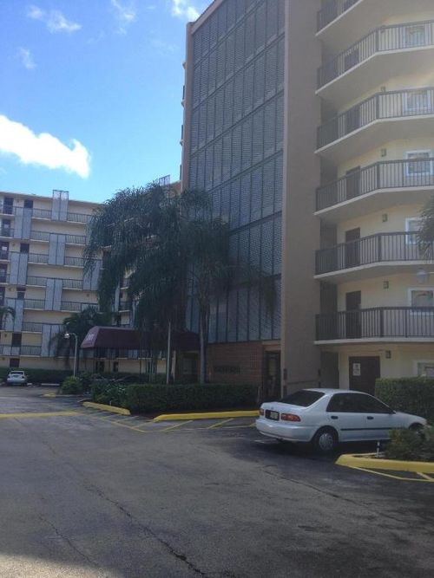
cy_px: 289
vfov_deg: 52.6
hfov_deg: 40.7
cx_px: 217
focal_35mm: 35
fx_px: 585
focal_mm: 4.28
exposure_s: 1/635
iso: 50
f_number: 2.4
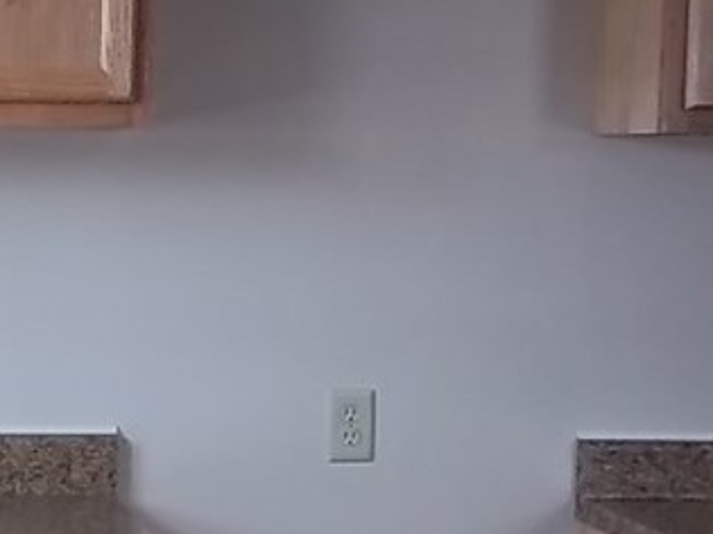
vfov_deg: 14.2
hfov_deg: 18.0
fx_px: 2141
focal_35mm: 104
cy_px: 394
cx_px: -134
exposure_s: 1/40
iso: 80
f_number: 2.9
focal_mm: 5.7
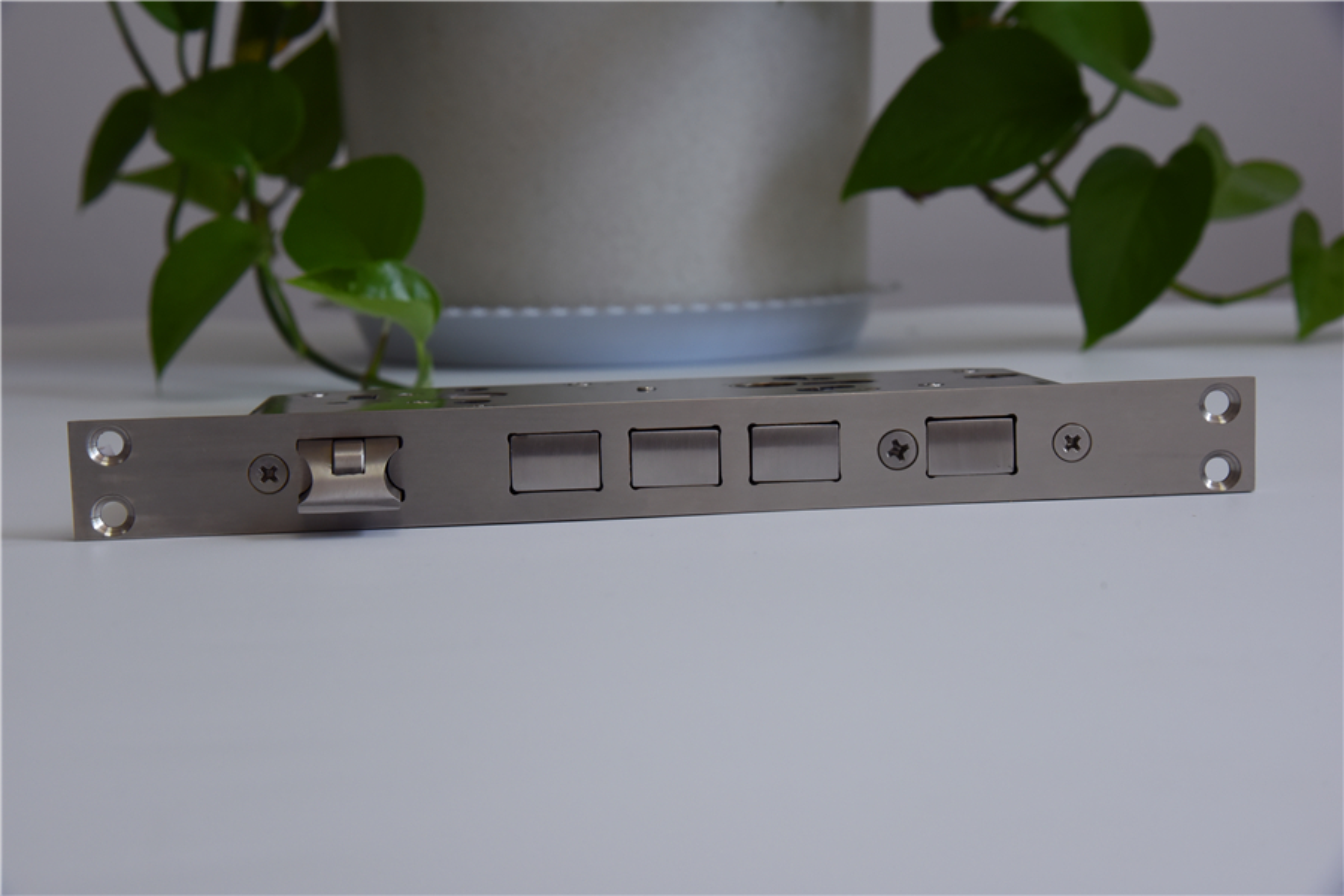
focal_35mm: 66
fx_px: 2464
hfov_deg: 30.5
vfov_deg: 20.6
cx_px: 672
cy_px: 448
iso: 1000
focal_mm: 66
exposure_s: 1/80
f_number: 11
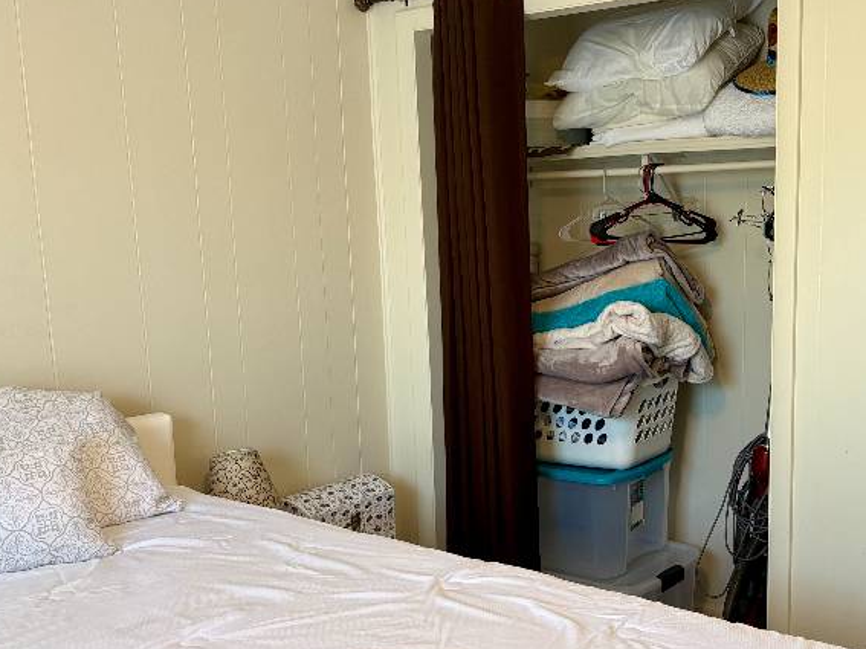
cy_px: 370
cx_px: 580
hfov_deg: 47.1
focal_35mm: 39
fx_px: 975
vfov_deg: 36.7
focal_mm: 5.96
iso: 125
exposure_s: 1/60
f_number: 1.6
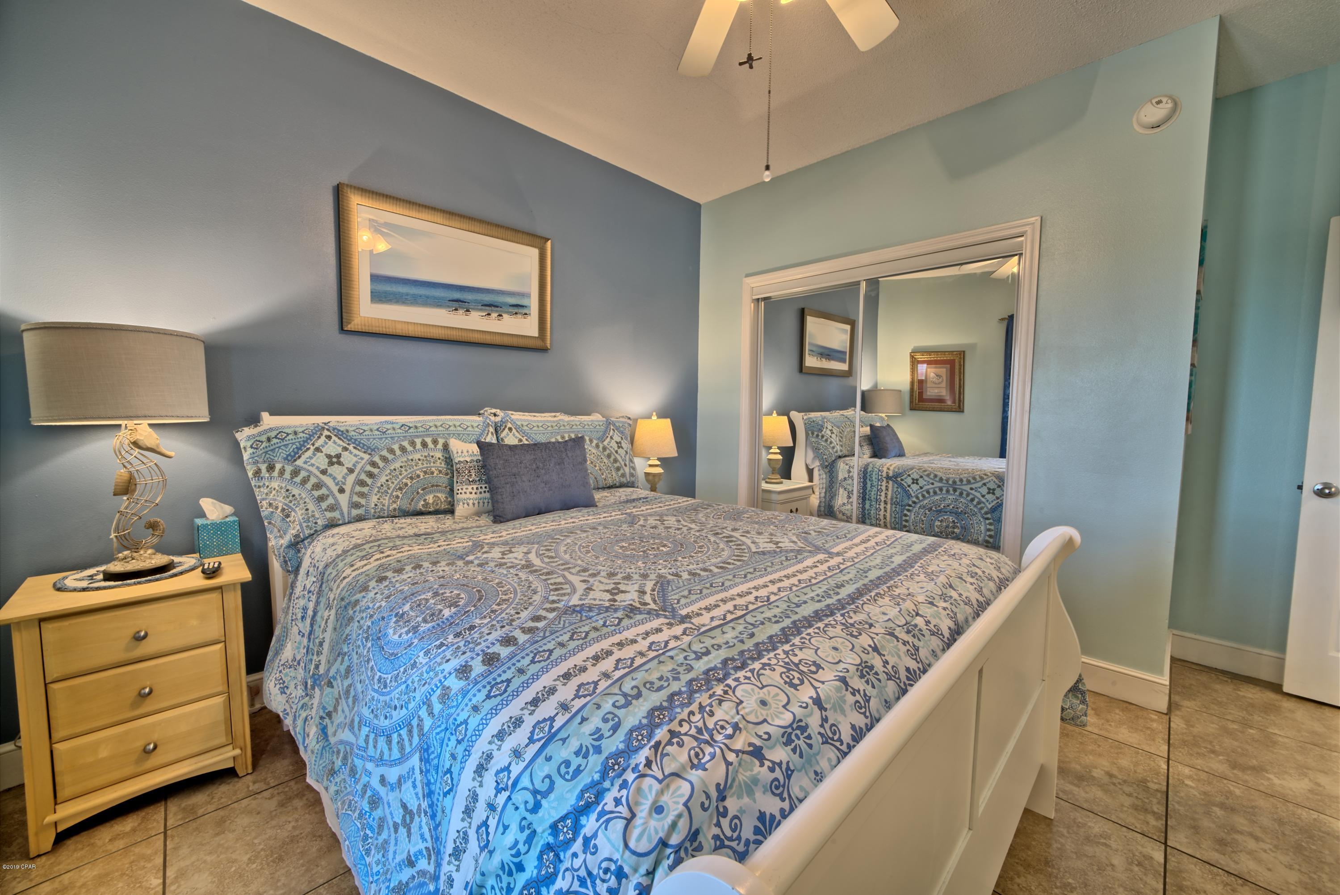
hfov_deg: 108.3
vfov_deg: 85.5
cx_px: 670
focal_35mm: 13
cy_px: 448
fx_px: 484
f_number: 16
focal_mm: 13
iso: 200
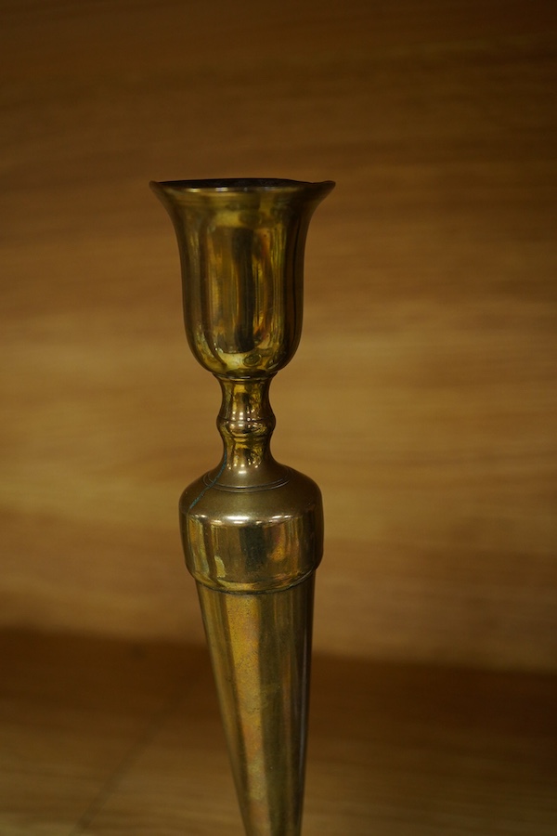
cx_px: 278
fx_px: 1044
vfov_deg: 43.6
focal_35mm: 45
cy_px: 418
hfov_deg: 29.9
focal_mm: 30
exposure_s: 1/125
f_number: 6.3
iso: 1250
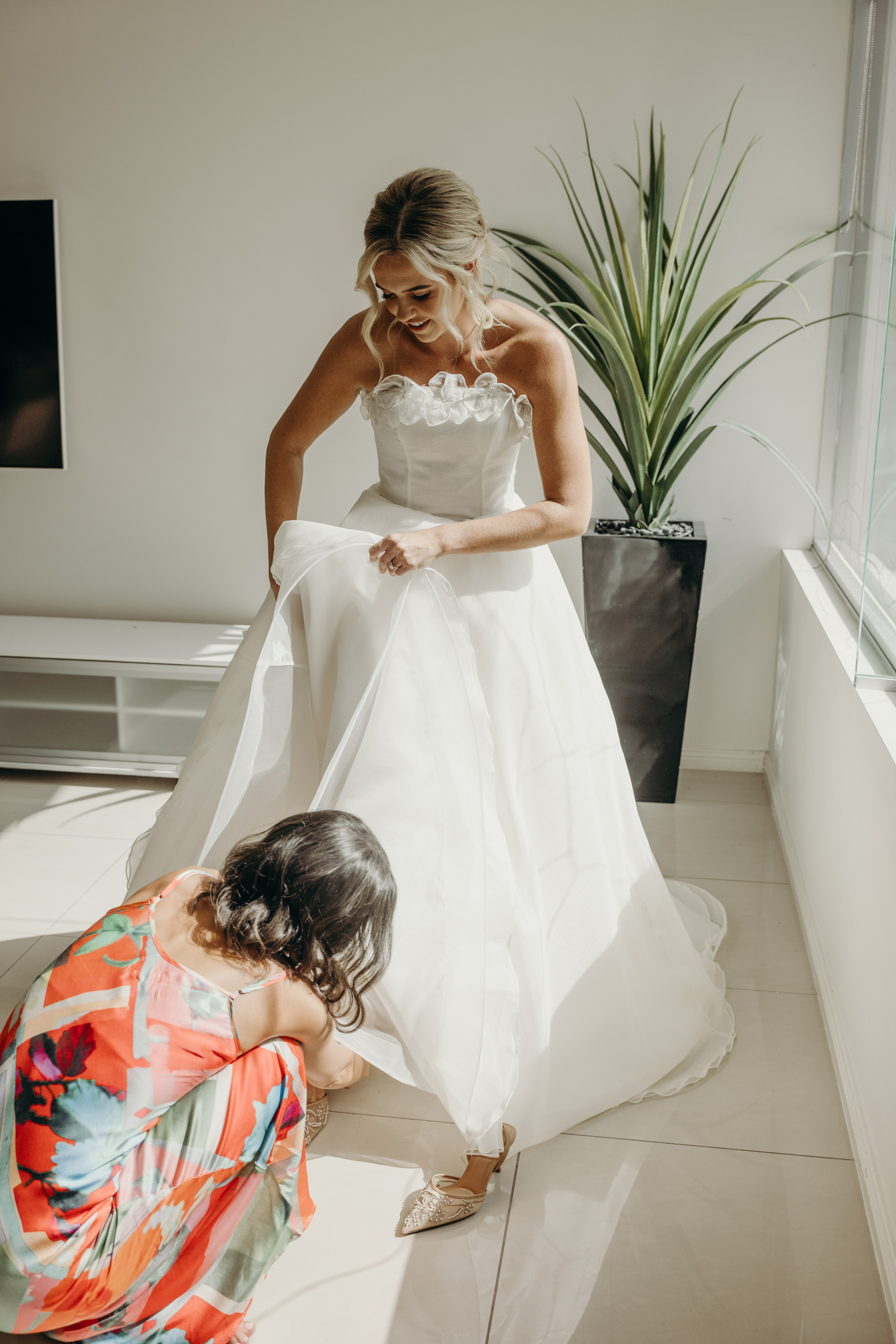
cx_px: 448
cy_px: 672
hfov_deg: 36.9
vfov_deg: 53.1
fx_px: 1344
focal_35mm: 36
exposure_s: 1/500
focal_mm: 36
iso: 200
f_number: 3.5
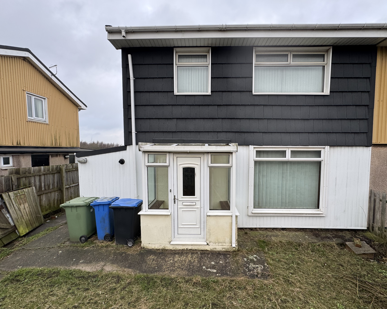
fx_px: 183
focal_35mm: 16
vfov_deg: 80.3
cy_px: 162
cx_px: 203
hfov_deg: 93.0
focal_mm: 2.22
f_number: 2.2
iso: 40
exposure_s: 1/238
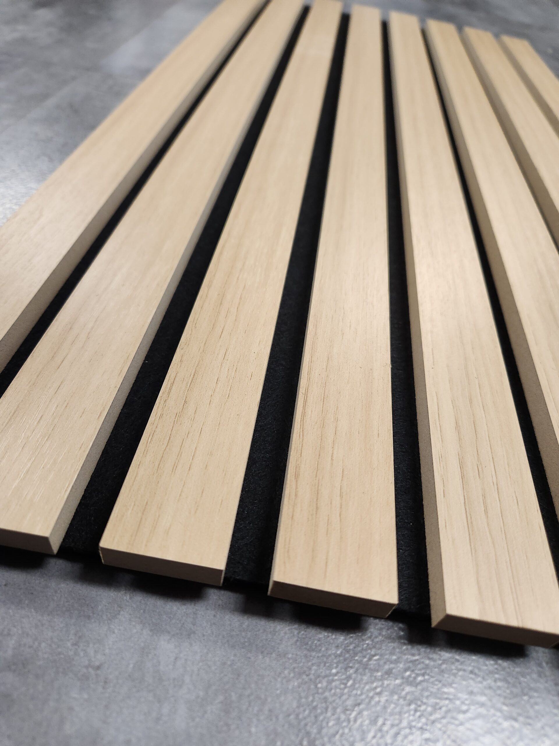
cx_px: 280
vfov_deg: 73.9
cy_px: 373
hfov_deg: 58.9
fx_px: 495
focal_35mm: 23
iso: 320
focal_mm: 5.4
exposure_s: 1/100
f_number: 1.8
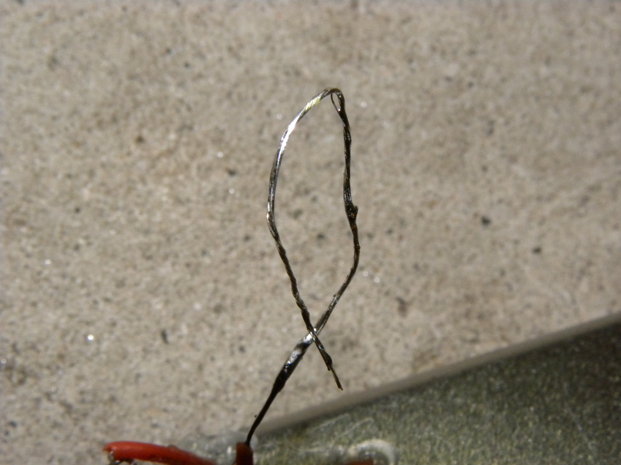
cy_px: 232
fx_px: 1184
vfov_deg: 22.3
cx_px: 310
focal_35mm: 66
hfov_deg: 29.4
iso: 400
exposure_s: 1/30
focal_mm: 11.8
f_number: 8
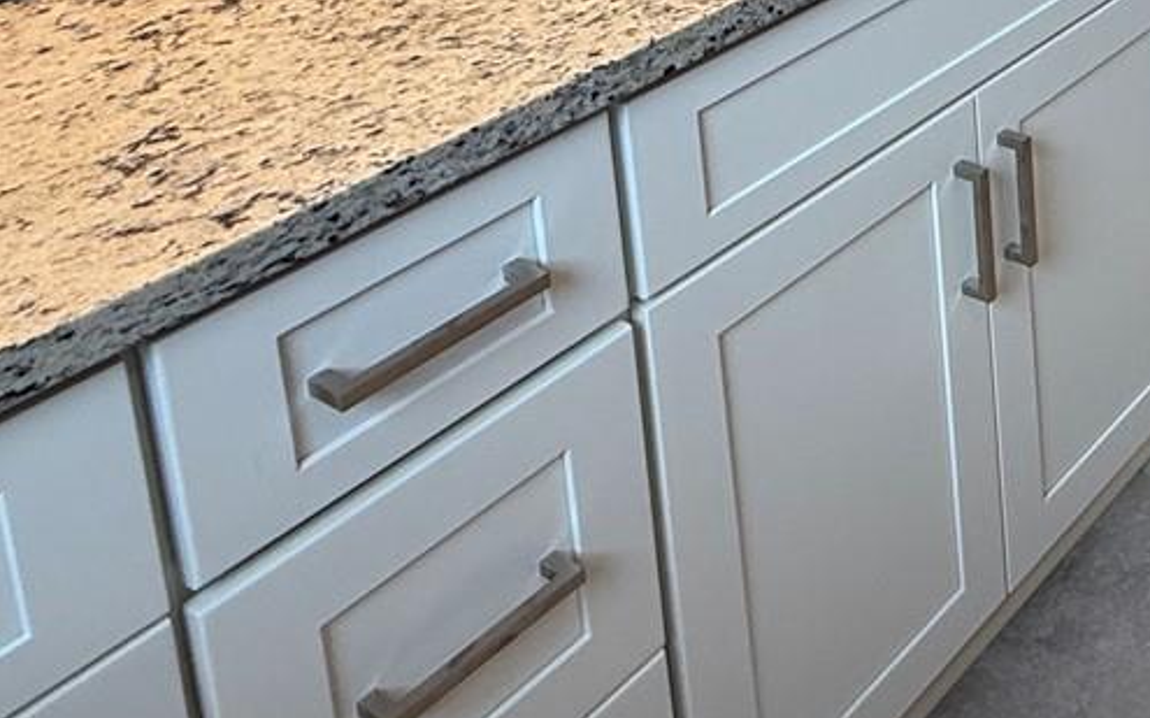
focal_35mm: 48
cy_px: -395
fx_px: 1504
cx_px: 1336
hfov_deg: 34.6
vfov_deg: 21.8
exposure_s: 1/120
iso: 100
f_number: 2.2
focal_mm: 2.22
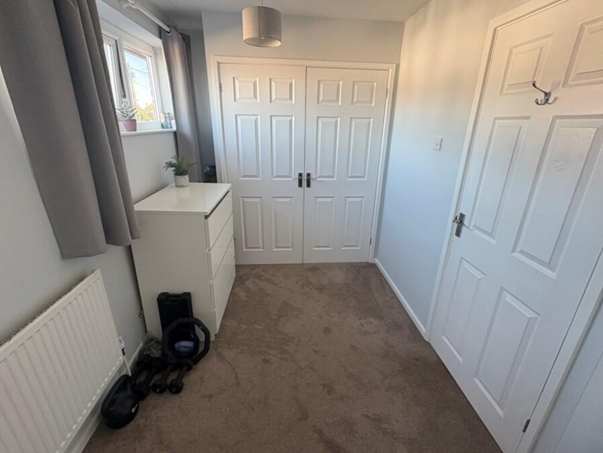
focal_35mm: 16
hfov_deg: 94.5
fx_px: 279
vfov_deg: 78.1
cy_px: 221
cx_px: 306
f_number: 2.2
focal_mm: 2.22
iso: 125
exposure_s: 1/99
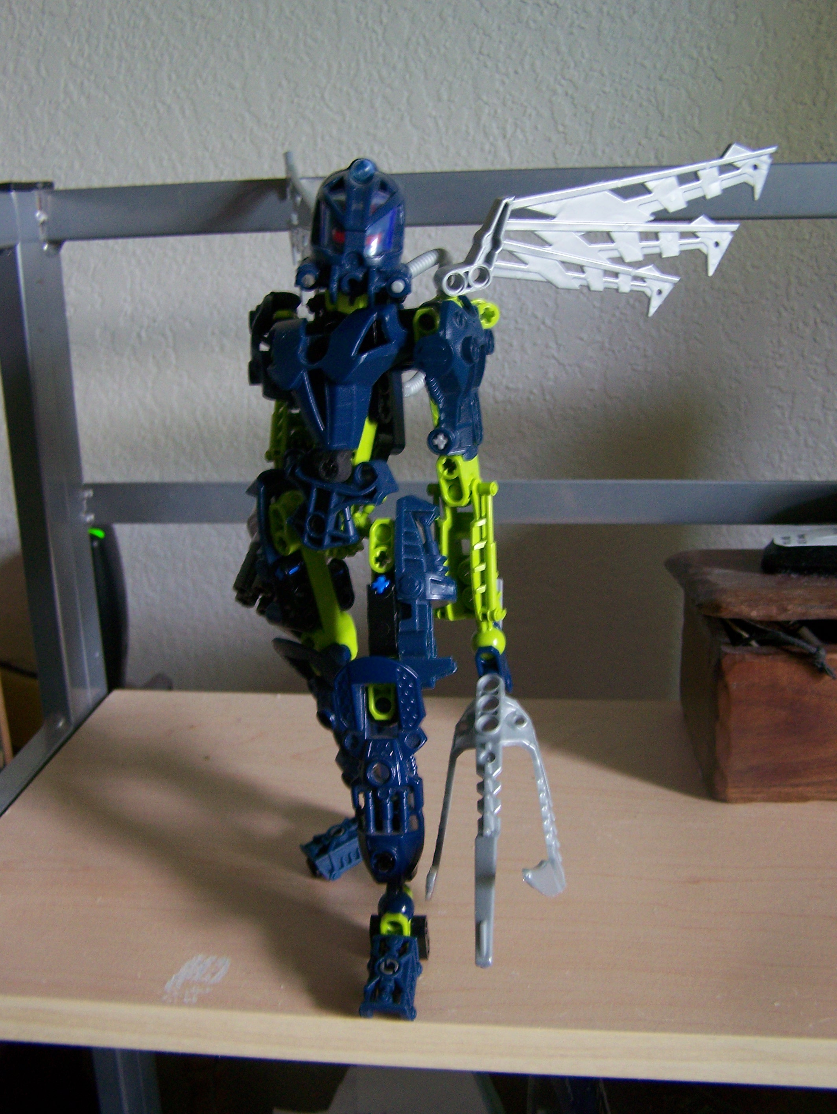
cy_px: 557
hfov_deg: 37.8
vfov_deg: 48.9
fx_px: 1224
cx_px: 418
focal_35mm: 38
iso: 160
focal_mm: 6.3
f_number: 2.8
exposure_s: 1/8
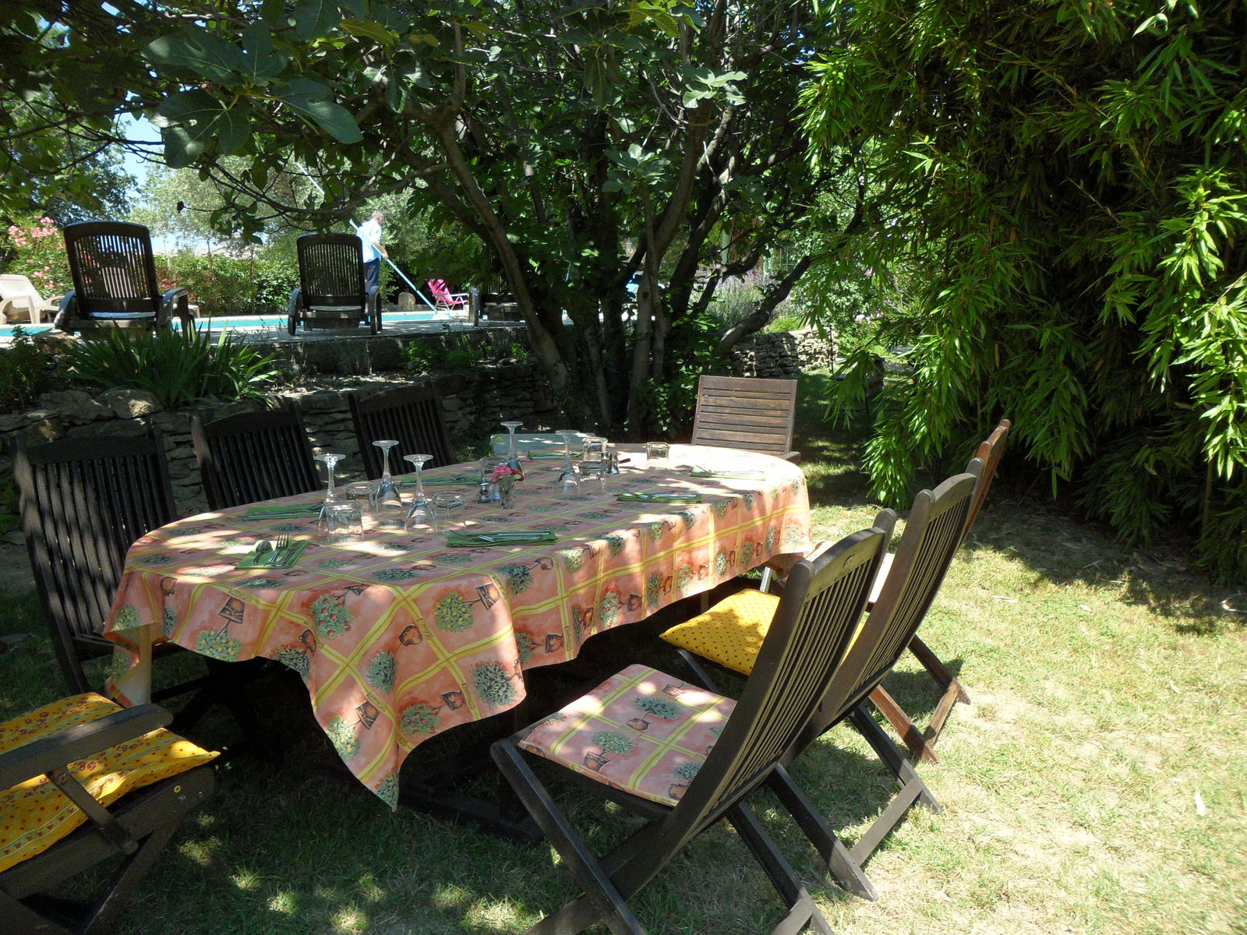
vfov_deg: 51.4
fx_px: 973
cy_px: 468
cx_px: 624
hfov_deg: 65.3
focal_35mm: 27
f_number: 3.5
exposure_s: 1/350
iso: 80
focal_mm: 4.9
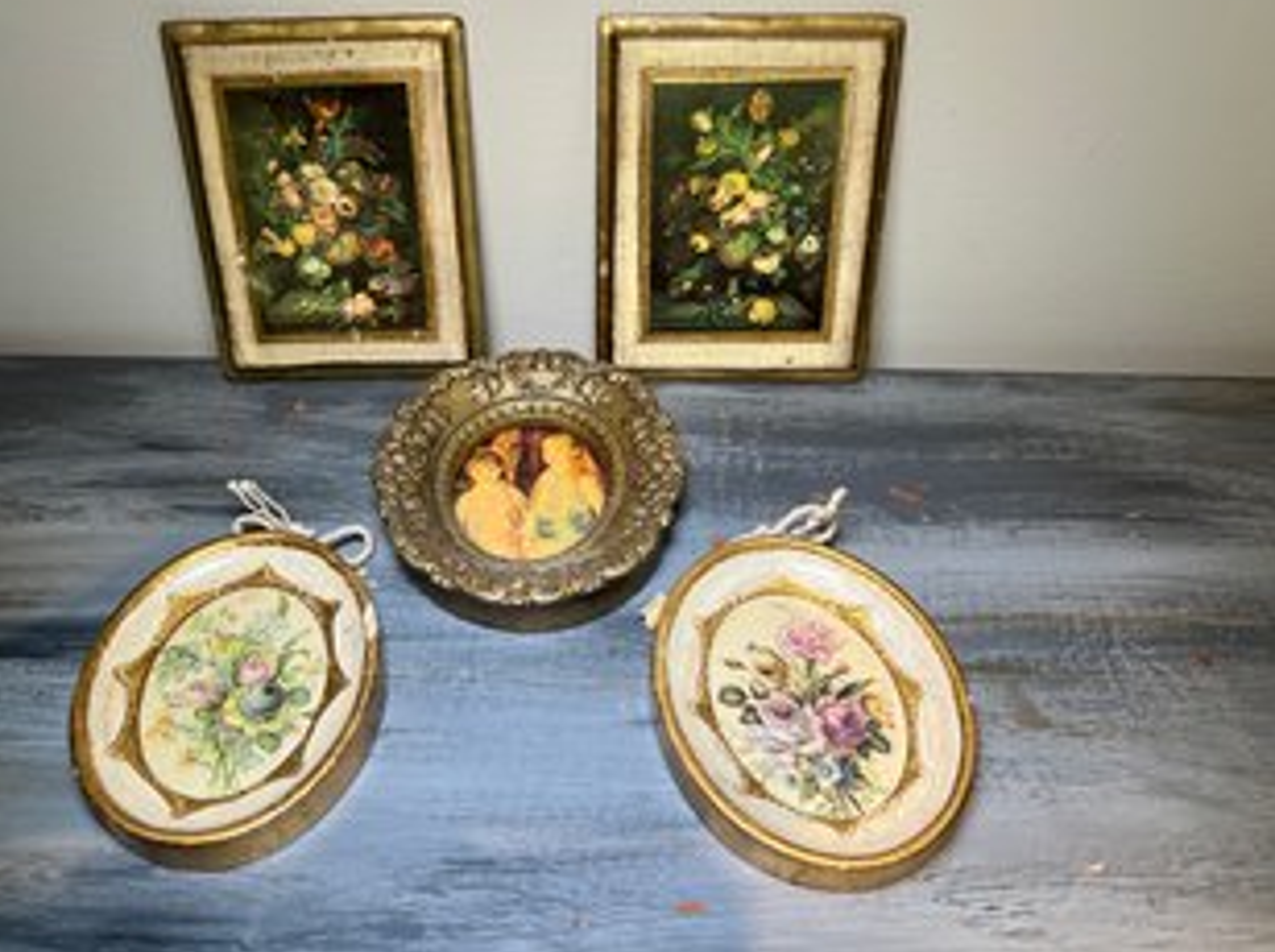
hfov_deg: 61.6
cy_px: 466
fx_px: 1066
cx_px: 573
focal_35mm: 29
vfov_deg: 48.1
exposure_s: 1/120
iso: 80
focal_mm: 5.7
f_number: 1.5
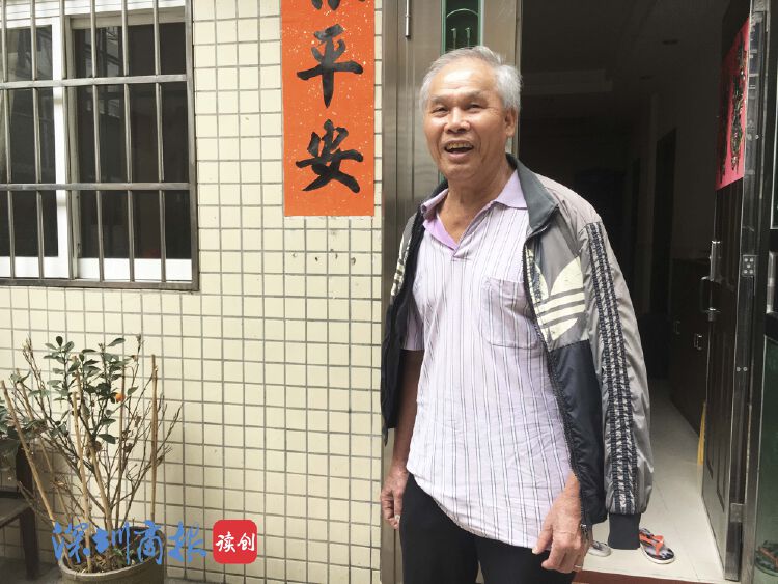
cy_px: 292
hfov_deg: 61.6
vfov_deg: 48.3
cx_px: 389
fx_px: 652
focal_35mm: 29
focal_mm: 4.15
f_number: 2.2
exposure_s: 1/100
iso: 40
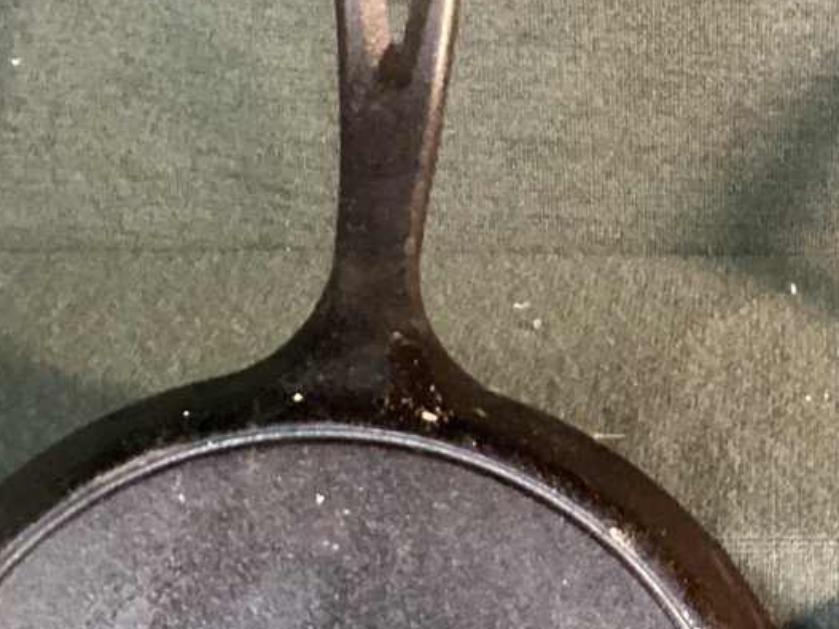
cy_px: 729
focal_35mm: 89
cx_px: 913
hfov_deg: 21.0
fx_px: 2157
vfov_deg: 16.0
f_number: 2.4
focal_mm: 3.3
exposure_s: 1/30
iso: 400
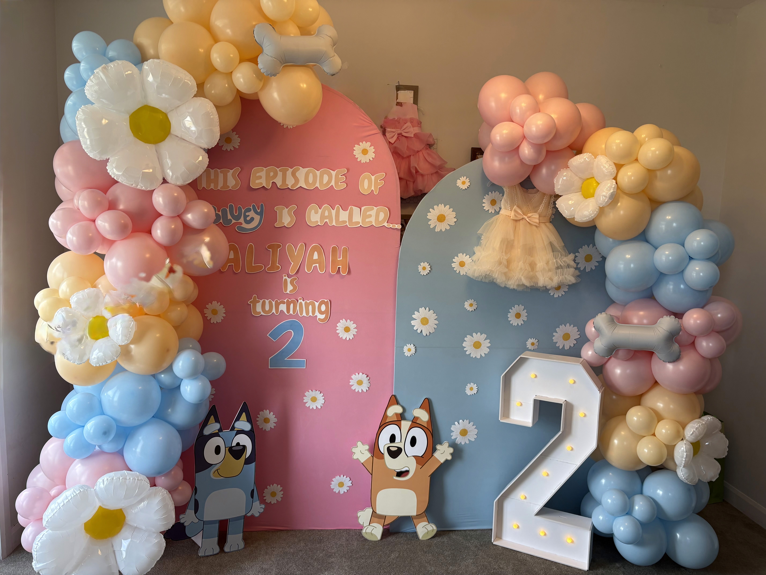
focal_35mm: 26
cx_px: 383
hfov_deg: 67.3
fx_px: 575
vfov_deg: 53.1
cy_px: 288
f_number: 1.6
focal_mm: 5.96
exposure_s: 1/120
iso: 80
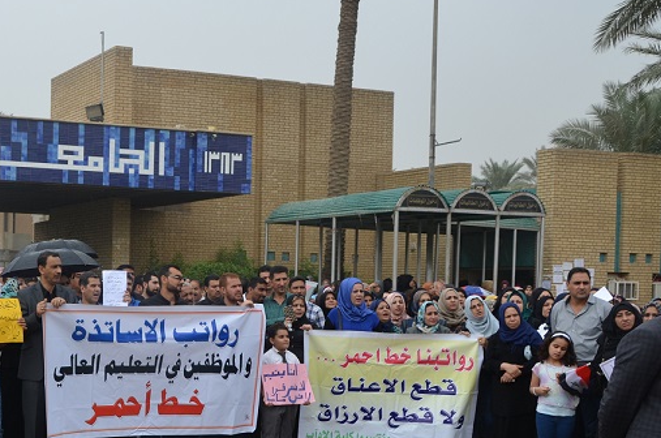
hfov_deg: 30.8
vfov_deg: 21.4
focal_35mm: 63
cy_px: 304
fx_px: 1155
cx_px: 93
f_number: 6.3
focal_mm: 24
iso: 200
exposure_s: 1/160
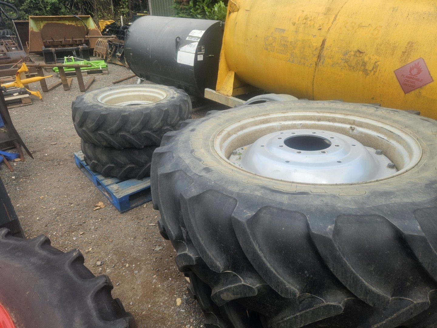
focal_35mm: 23
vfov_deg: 58.9
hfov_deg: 73.9
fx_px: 290
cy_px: 164
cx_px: 218
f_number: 1.8
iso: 25
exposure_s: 1/423
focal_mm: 5.4
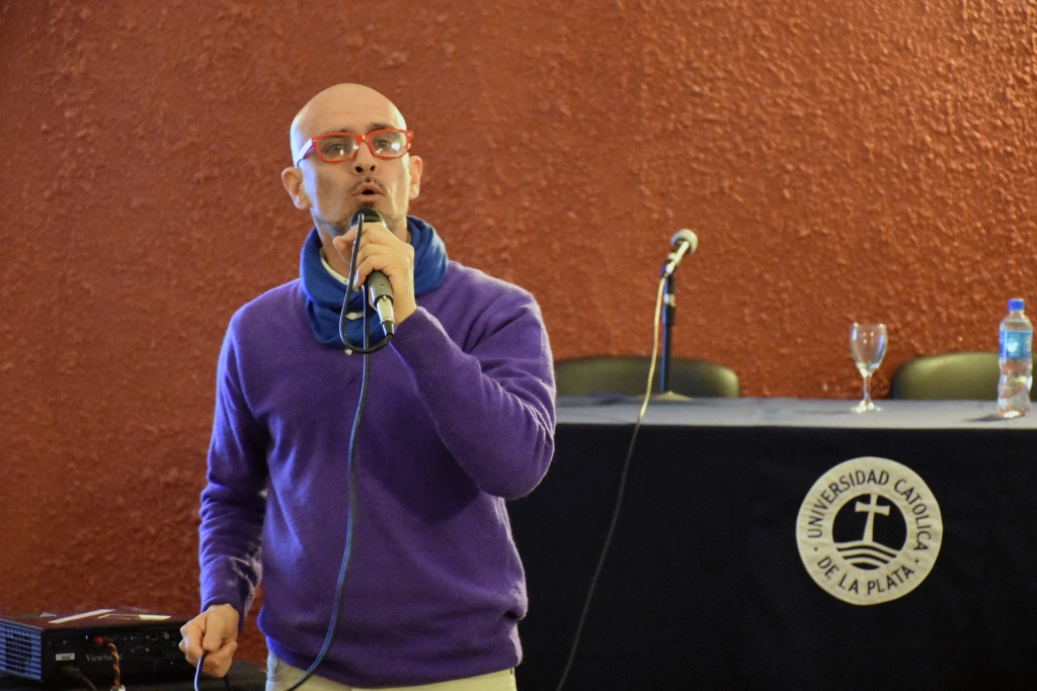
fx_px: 3889
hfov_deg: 15.2
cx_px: 518
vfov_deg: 10.2
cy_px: 346
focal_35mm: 135
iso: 12800
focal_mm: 90
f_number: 5.3
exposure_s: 1/50
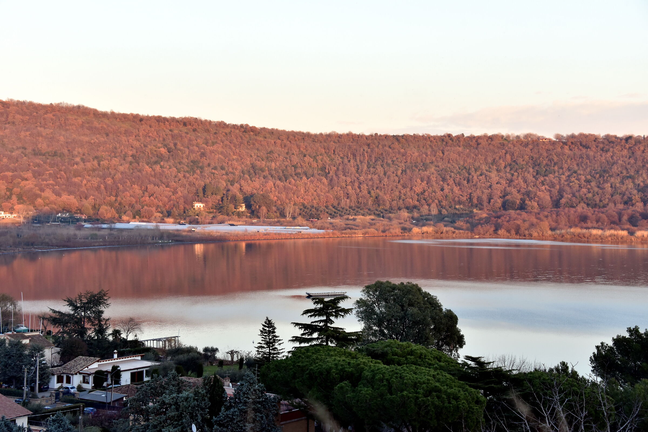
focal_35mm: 62
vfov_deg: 21.9
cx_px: 324
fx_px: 1116
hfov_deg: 32.4
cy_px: 216
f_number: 7.1
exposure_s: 1/200
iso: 1000
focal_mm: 62
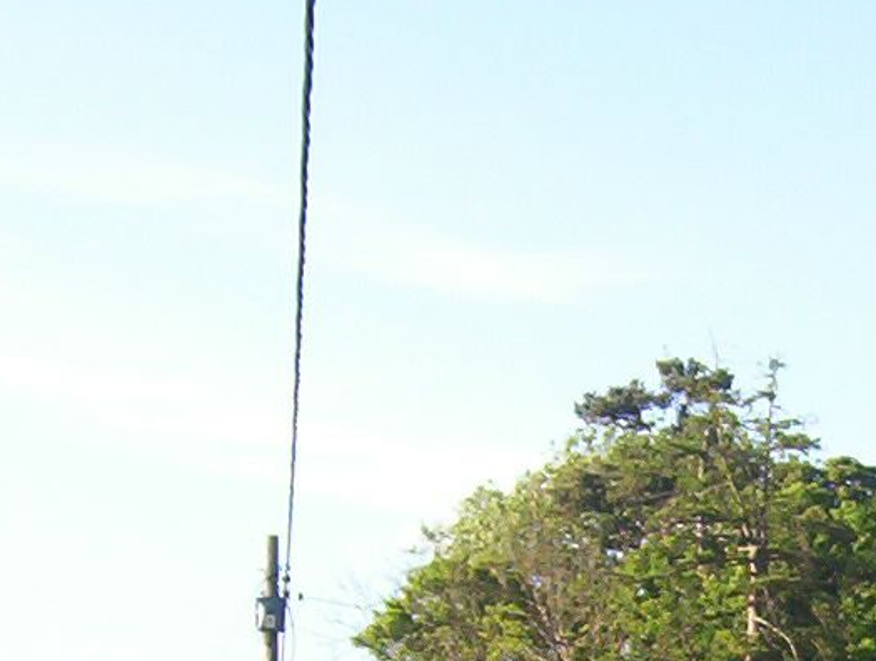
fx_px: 2840
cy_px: 878
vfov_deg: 12.8
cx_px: 808
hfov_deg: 17.3
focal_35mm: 112
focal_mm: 5.54
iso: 100
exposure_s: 1/624
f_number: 2.76
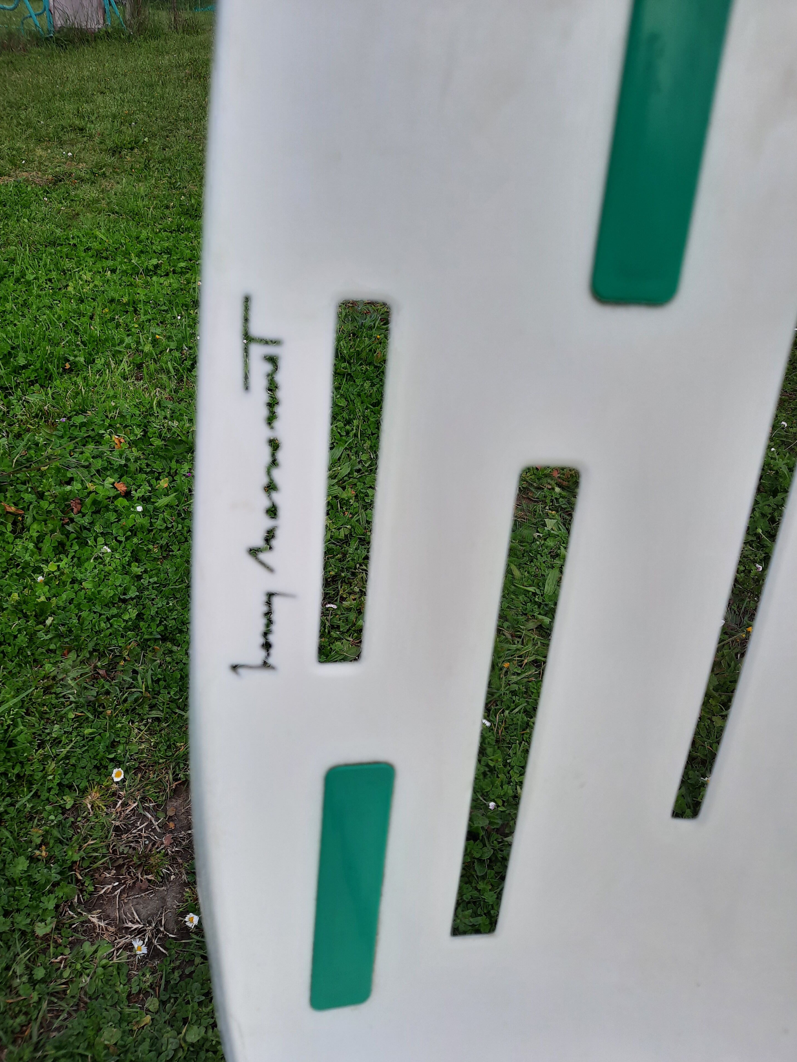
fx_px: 798
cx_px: 386
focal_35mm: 26
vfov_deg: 67.3
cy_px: 552
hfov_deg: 53.1
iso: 32
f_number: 2
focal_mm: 4.6
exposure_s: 1/408
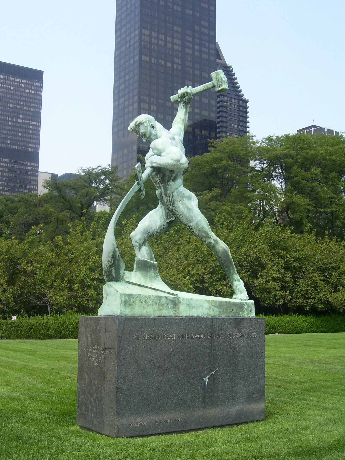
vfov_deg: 44.8
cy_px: 230
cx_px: 172
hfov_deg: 34.3
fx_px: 558
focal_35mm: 42
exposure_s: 1/500
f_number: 3
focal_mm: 7
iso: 80
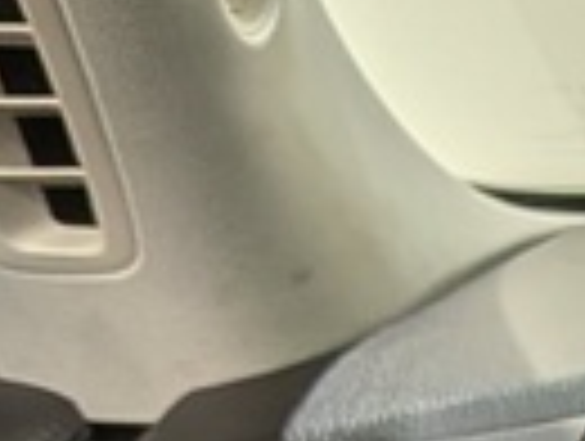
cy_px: 990
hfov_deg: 8.9
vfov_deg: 7.5
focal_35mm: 189
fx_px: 3200
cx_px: 1647
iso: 27
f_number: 1.7
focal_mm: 4.53
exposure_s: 1/146
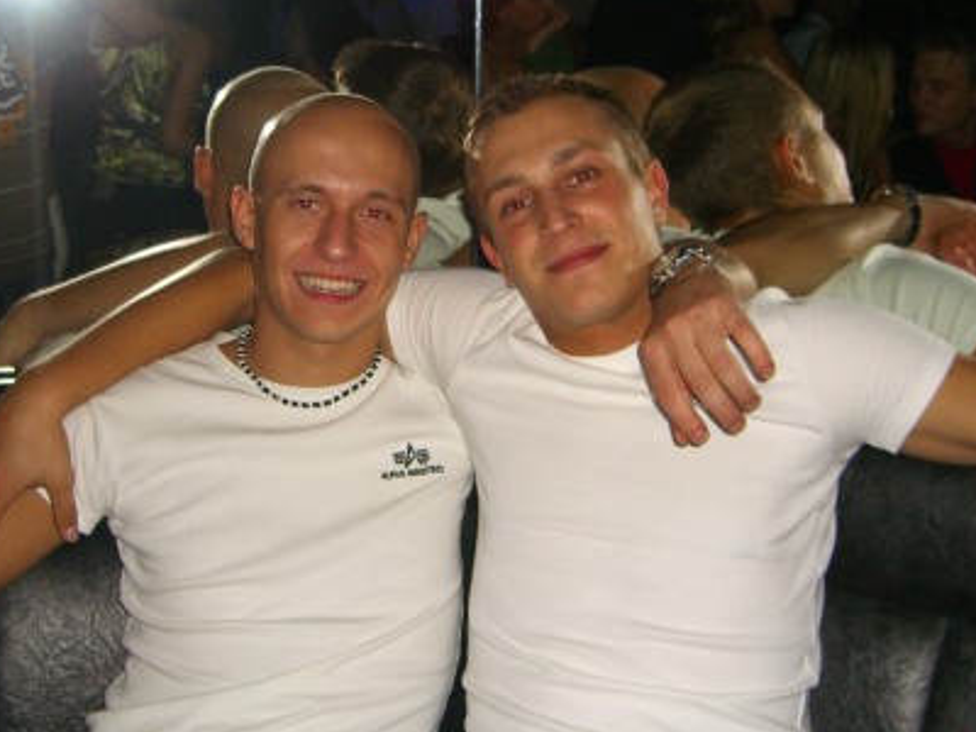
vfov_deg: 25.6
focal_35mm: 57
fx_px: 1607
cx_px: 466
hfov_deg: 33.8
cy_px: 288
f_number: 2.8
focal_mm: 7.9
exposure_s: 1/60
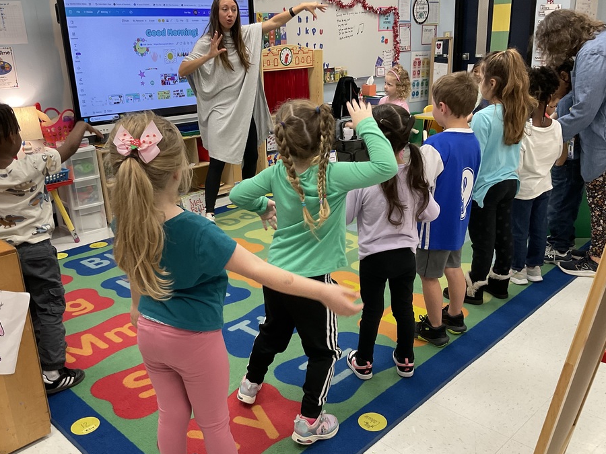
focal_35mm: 33
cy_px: 234
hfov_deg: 55.3
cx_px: 286
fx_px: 578
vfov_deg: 42.9
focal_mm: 3
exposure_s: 1/60
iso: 64
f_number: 1.8
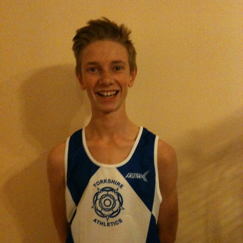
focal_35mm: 42
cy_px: 152
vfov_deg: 39.8
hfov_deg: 40.0
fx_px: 334
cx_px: 120
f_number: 2.8
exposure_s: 1/15
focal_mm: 3.85
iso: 500
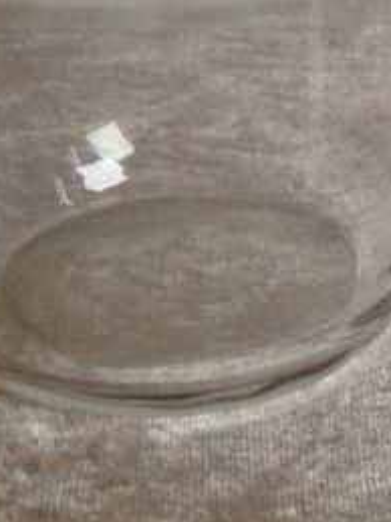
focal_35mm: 135
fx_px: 2035
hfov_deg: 10.7
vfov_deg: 12.9
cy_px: -480
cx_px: 501
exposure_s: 1/15
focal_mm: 4.28
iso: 160
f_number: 2.4
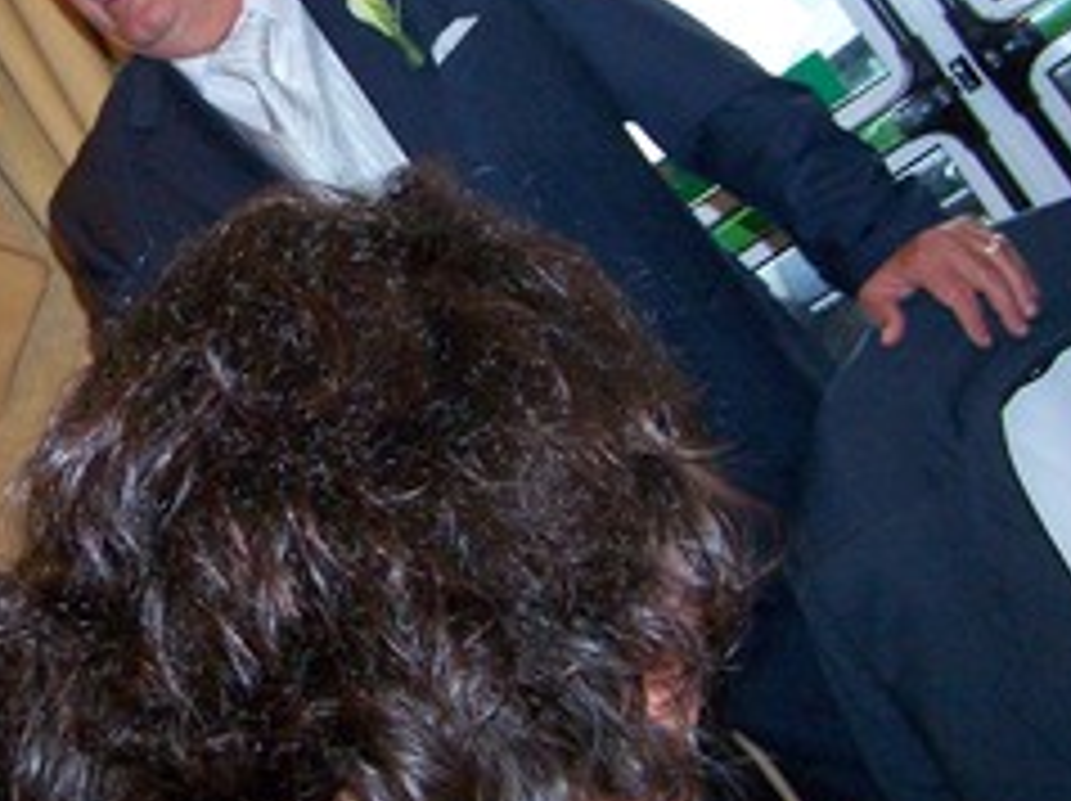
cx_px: 140
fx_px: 2225
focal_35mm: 72
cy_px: 189
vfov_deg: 20.2
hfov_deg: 26.3
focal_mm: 6.3
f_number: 2.8
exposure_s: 1/60
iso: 400
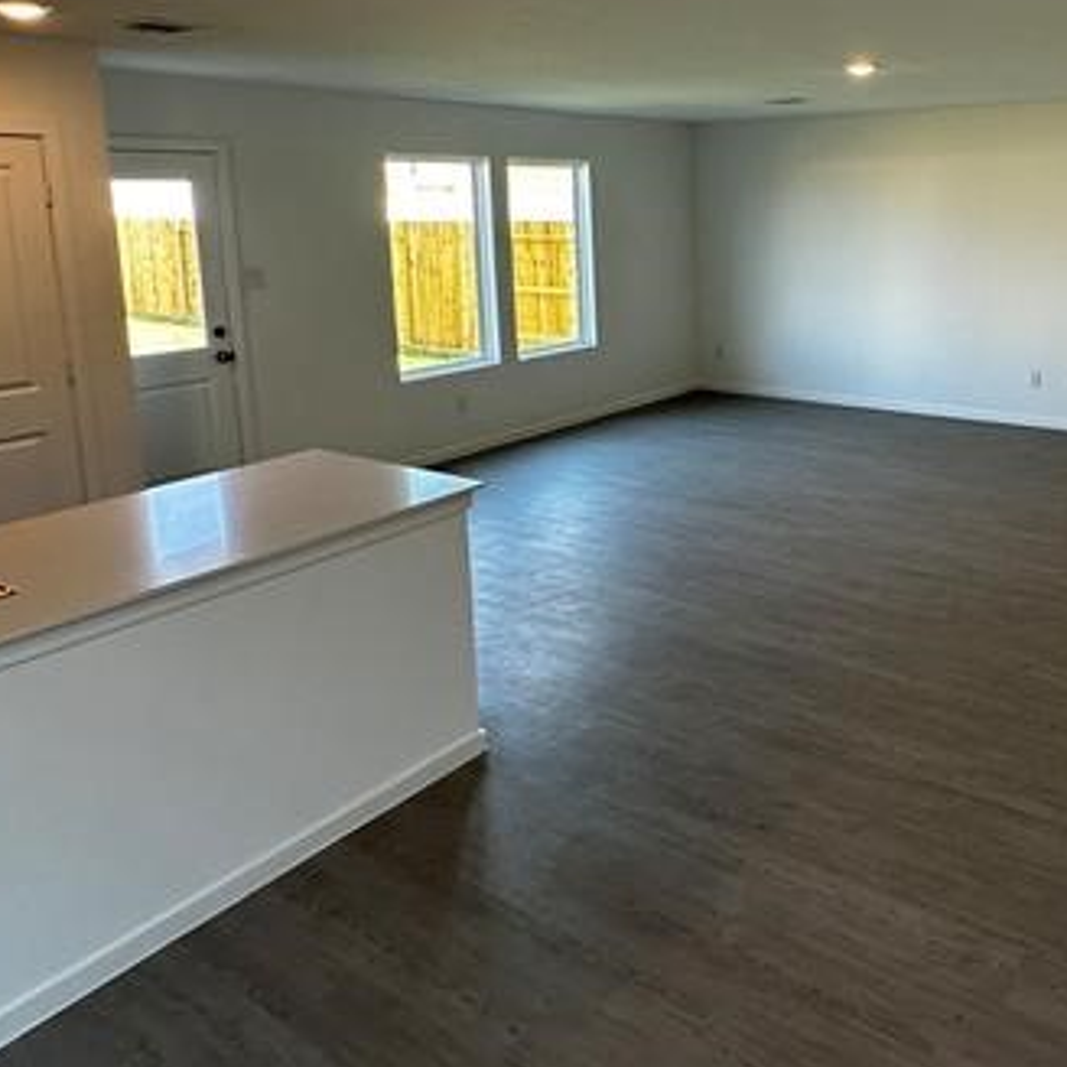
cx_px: 738
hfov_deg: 54.1
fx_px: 1011
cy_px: 364
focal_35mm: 29
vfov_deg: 54.6
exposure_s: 1/120
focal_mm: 2.22
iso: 125
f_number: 2.2
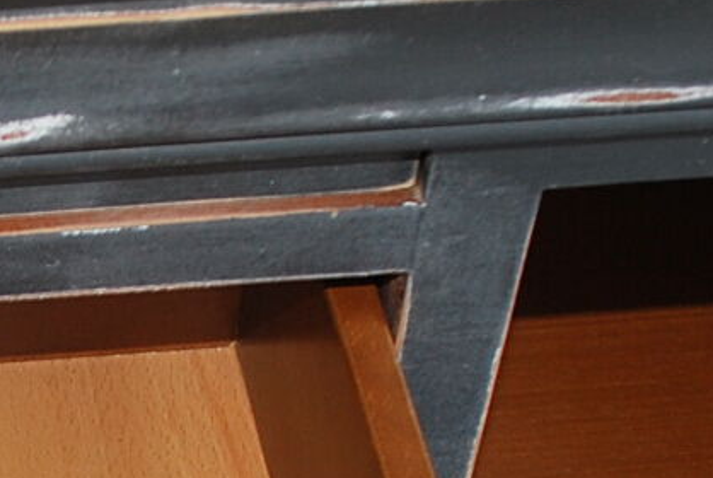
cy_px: 676
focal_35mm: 125
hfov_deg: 15.3
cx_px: -304
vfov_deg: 10.7
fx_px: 2479
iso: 200
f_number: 3.5
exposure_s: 1/60
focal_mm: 18
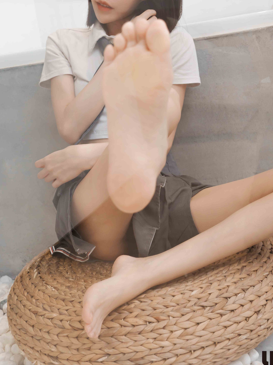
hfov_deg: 28.5
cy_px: 87
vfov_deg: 36.5
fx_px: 536
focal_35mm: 51
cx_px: 169
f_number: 6.3
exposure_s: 1/60
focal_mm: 33
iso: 400
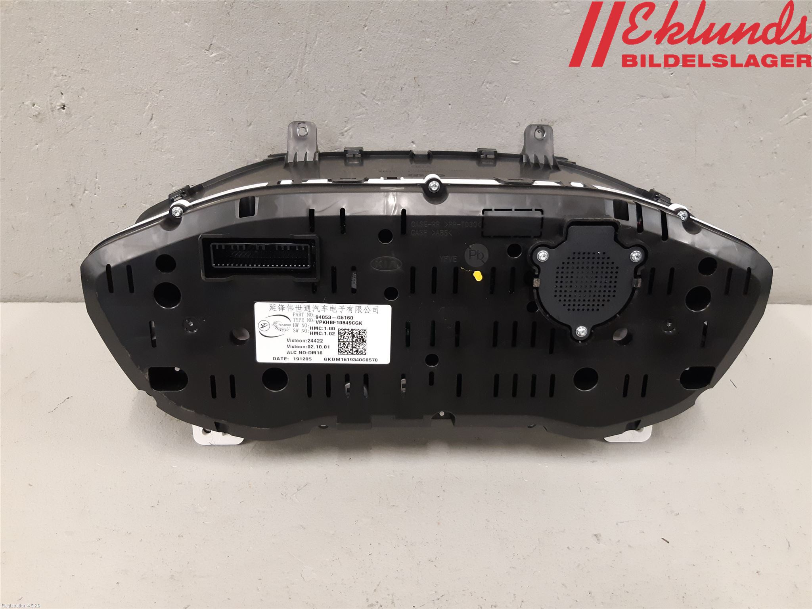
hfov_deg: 67.3
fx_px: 610
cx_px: 406
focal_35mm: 26
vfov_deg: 53.1
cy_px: 304
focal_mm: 3.93
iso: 250
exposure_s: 1/50
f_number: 1.7
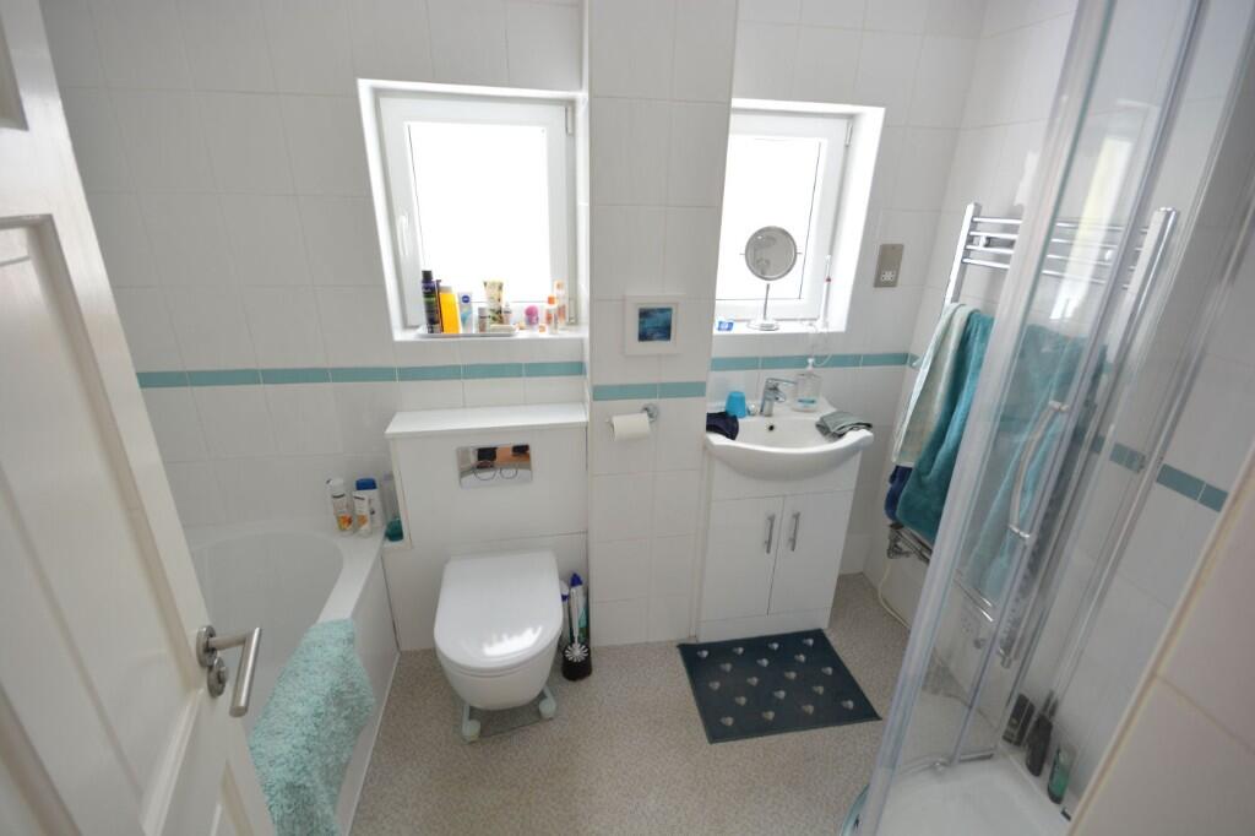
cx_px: 628
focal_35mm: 15
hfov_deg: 100.4
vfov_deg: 77.3
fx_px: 523
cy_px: 418
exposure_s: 1/10
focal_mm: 10
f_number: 8
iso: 400
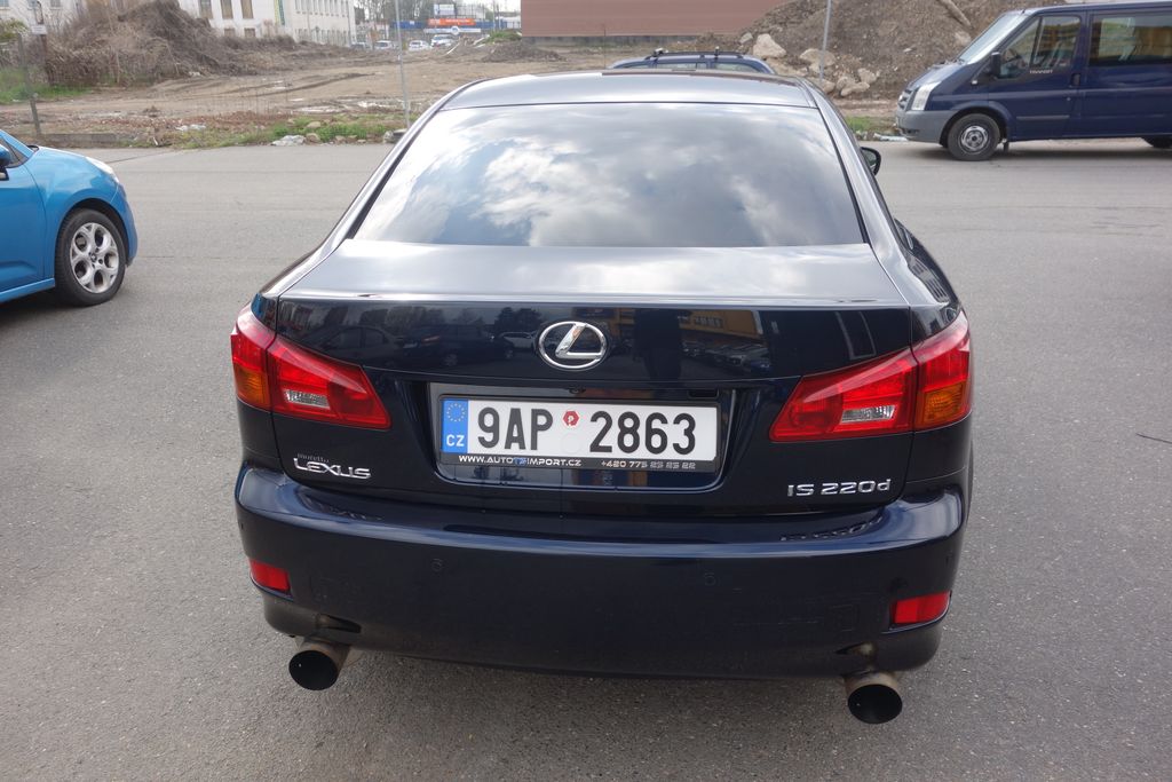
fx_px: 912
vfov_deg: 46.4
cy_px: 391
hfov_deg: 65.5
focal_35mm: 28
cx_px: 586
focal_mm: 10.4
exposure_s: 1/100
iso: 125
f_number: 5.6
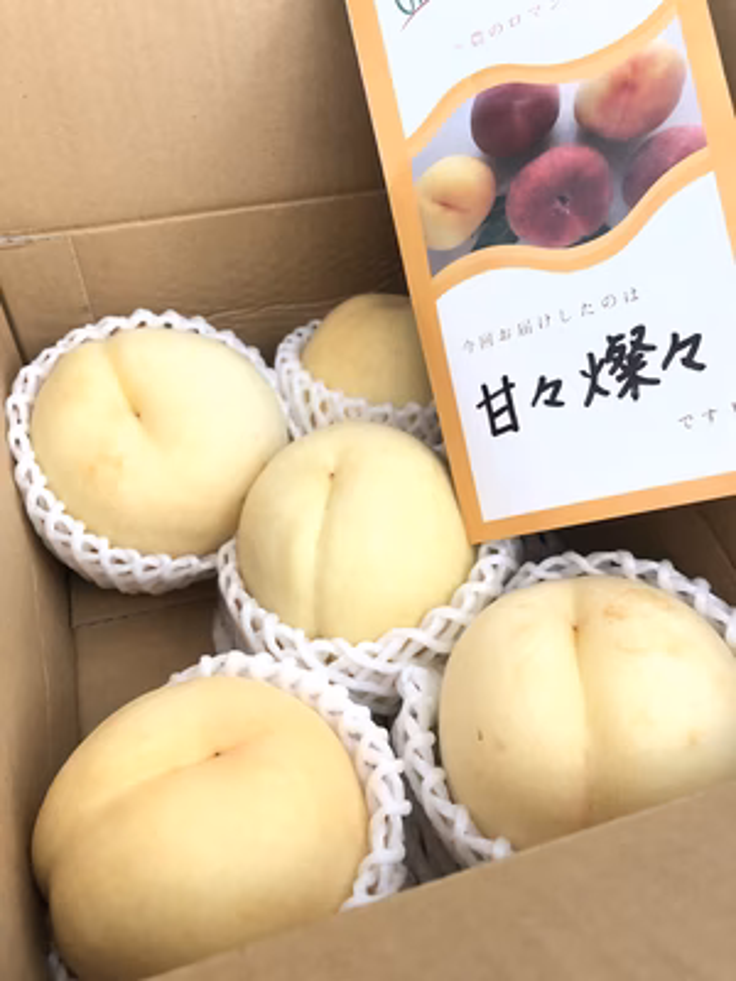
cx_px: 368
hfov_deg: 49.7
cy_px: 490
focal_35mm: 28
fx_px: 794
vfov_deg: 63.4
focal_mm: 3.99
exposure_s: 1/15
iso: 64
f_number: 1.8
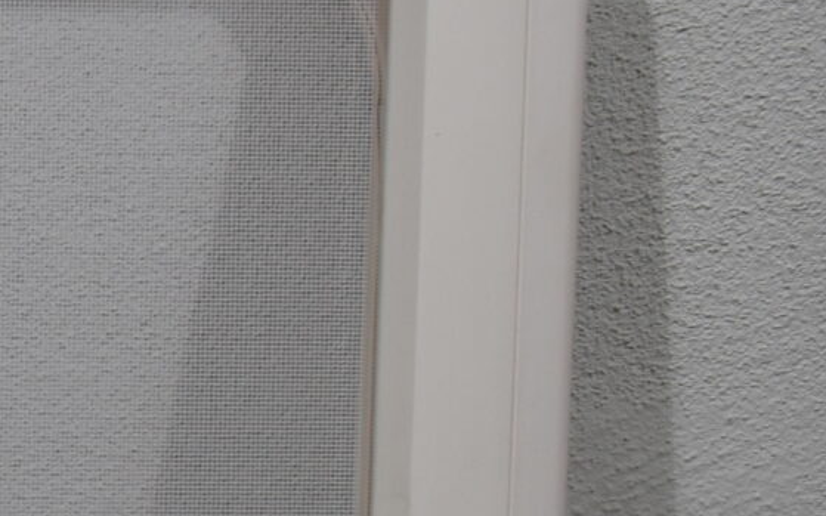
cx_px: -1017
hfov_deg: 10.9
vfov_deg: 7.7
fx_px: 3781
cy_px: 654
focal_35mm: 168
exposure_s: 1/125
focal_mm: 24
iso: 250
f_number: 5.6
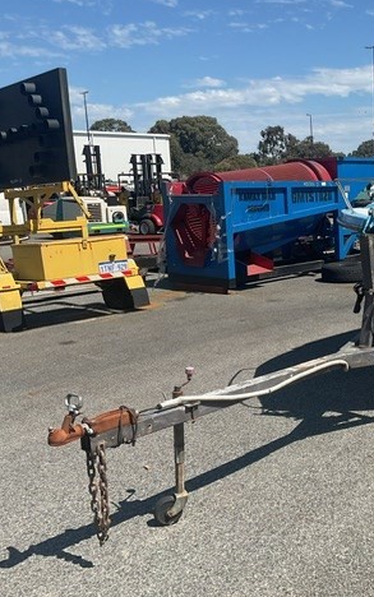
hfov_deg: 28.8
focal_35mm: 42
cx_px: 368
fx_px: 684
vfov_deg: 47.2
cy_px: 298
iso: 16
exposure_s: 1/2427
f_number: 1.8
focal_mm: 3
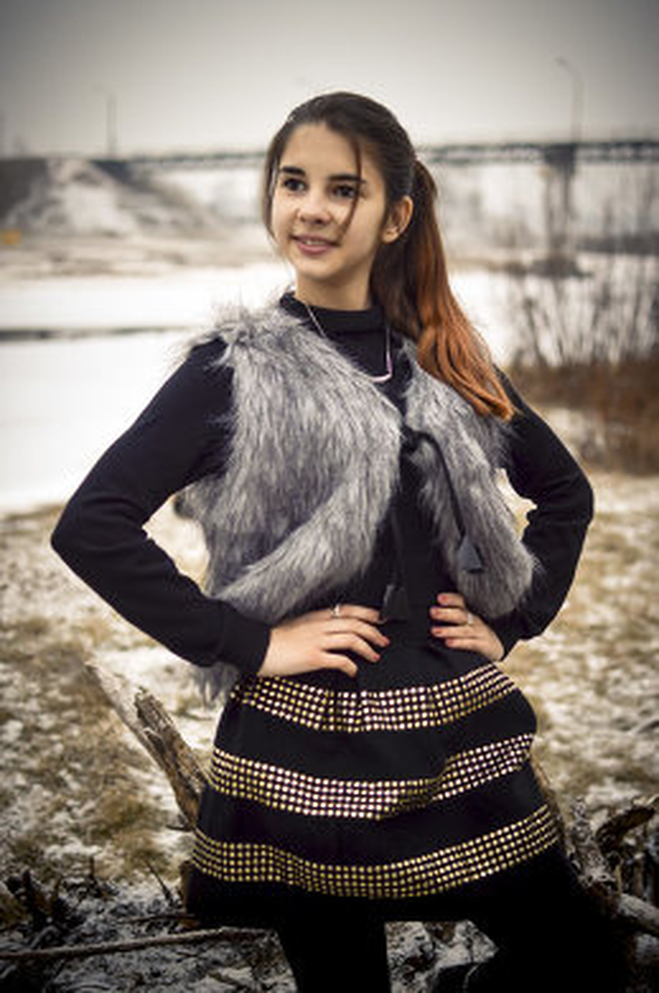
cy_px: 496
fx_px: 1445
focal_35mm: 52
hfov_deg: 25.7
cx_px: 330
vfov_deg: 37.9
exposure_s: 1/800
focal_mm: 35
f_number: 1.8
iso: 100
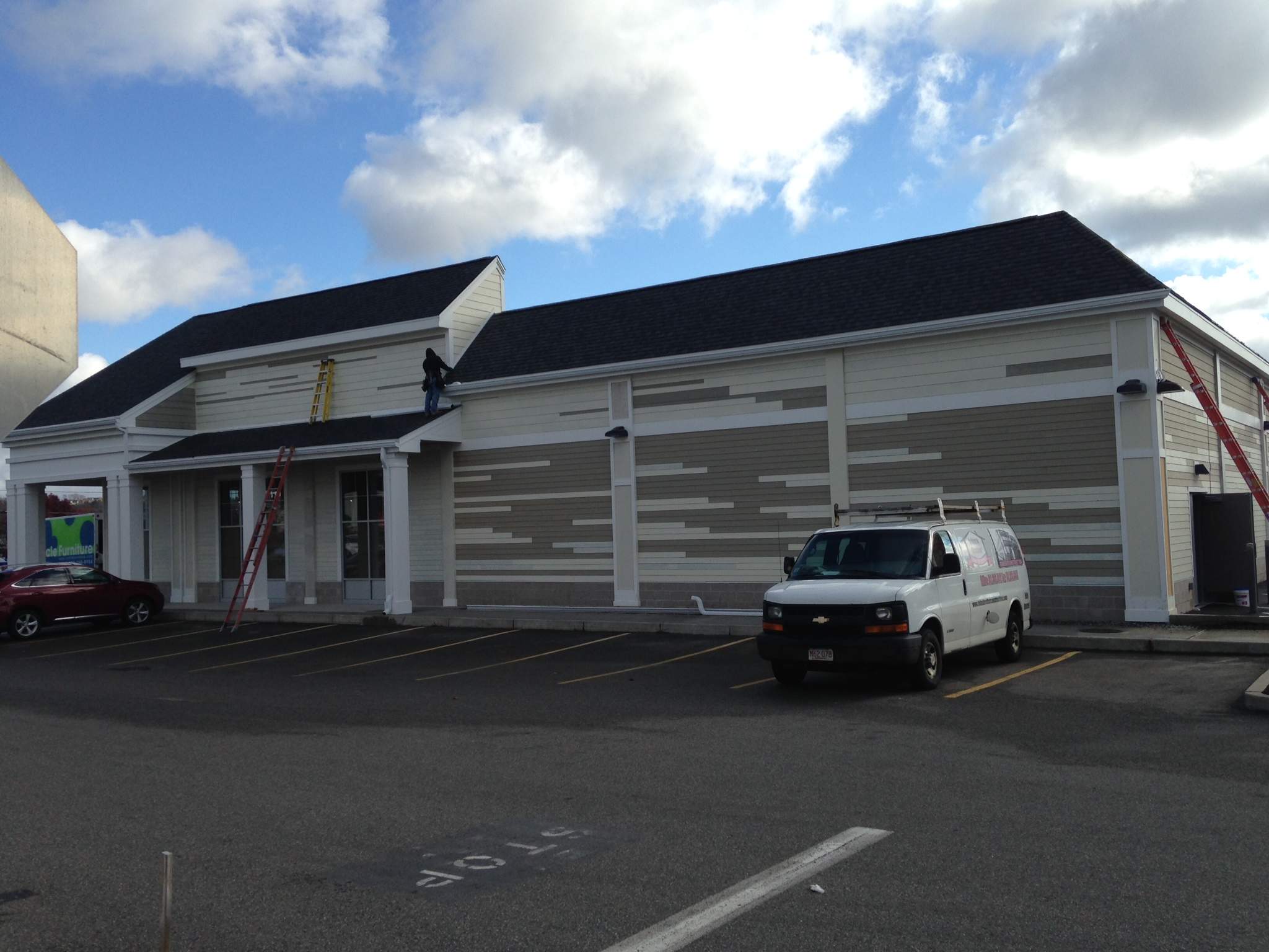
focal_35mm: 33
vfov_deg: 42.9
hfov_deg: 55.4
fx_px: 1210
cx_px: 634
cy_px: 476
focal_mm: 4.12
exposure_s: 1/1323
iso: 50
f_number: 2.4
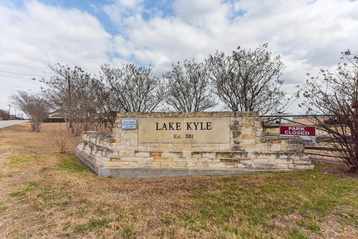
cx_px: 179
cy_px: 120
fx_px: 159
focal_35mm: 16
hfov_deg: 96.7
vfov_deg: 73.7
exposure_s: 1/3200
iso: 800
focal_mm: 16
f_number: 8
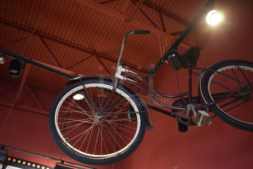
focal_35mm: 33
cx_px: 126
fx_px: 232
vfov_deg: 40.1
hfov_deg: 57.2
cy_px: 84
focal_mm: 22
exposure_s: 1/30
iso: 2000
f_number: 3.8
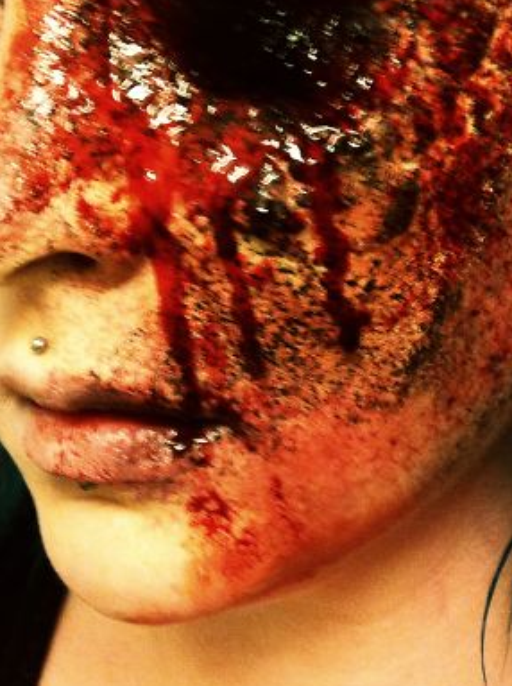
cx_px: 282
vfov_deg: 26.2
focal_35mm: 74
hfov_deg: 19.8
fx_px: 1463
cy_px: 204
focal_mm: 3.85
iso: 125
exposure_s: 1/17
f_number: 2.8
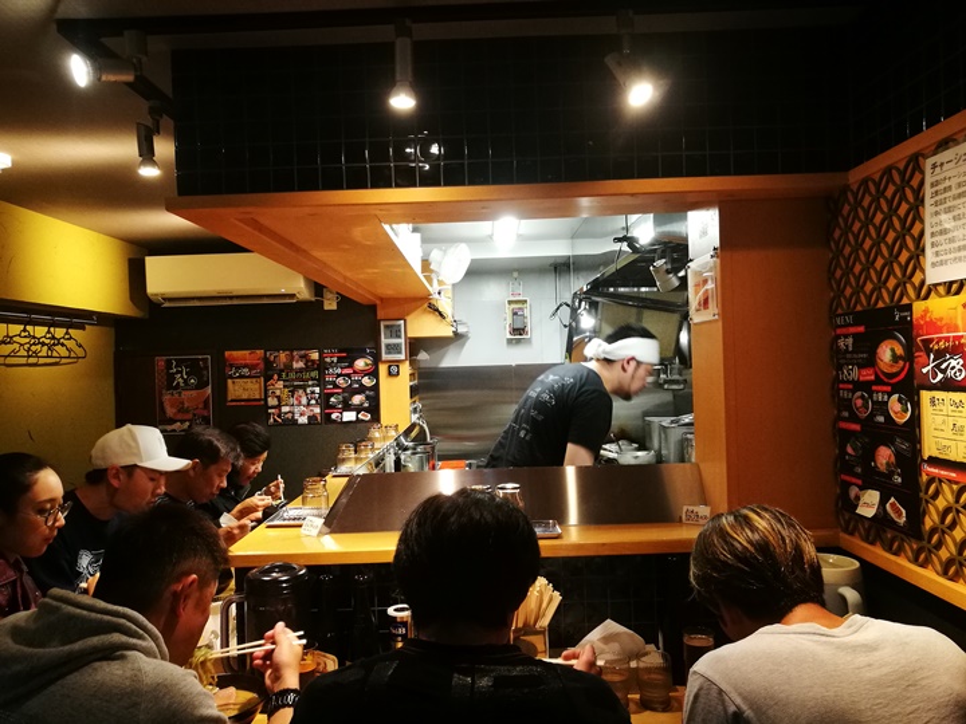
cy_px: 362
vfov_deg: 51.4
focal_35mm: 27
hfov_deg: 65.3
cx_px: 483
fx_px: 753
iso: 400
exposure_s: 1/33.3
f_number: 2.2
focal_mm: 4.5
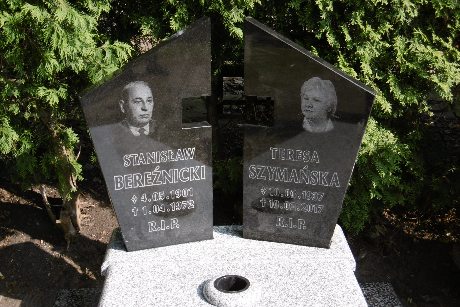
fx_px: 690
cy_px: 139
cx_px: 230
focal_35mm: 54
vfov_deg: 25.0
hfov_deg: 36.9
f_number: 4
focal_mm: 9.2
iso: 100
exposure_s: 1/320
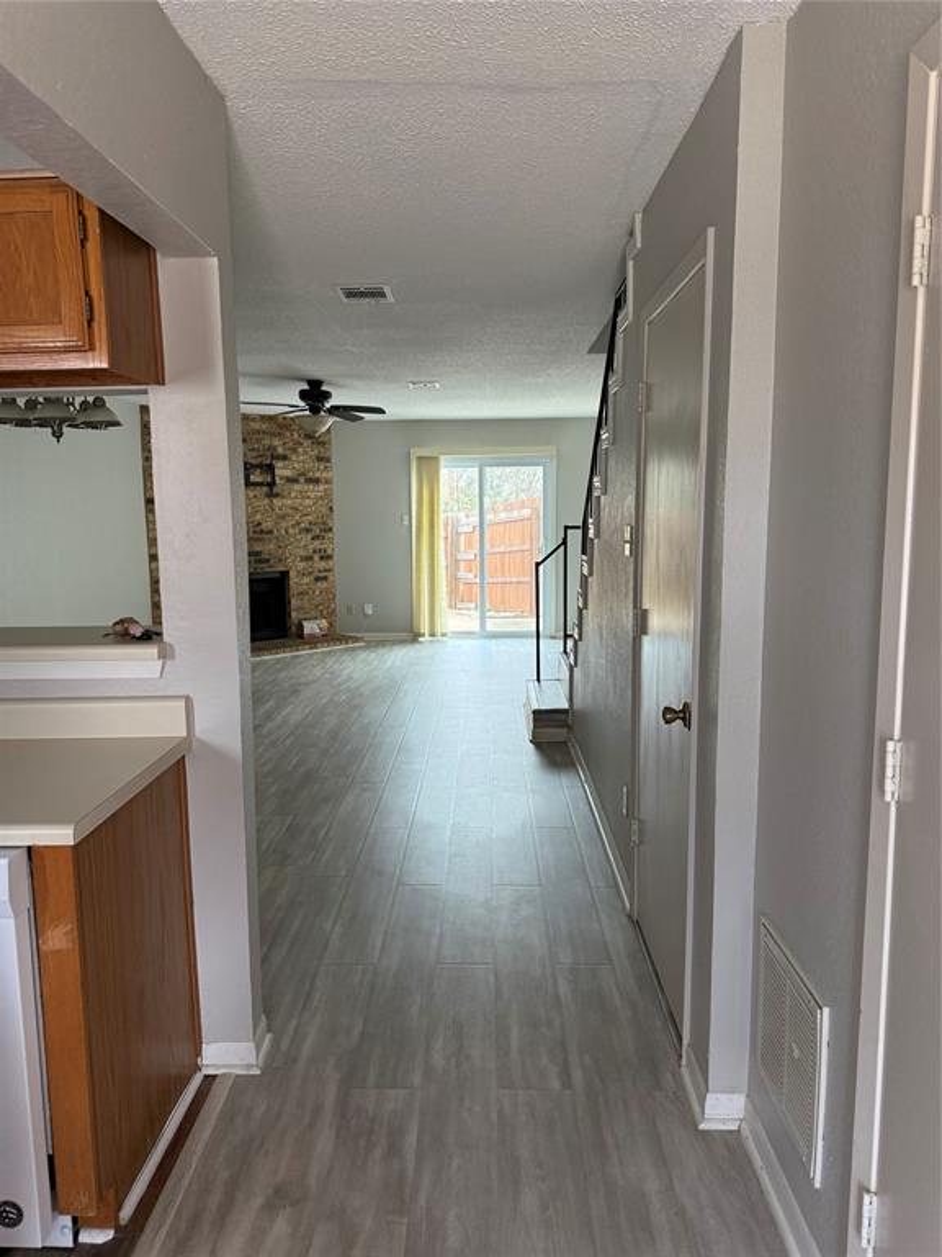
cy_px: 628
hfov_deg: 56.8
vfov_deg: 71.6
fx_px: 871
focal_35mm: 24
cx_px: 471
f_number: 1.78
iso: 200
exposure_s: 1/72
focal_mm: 6.76
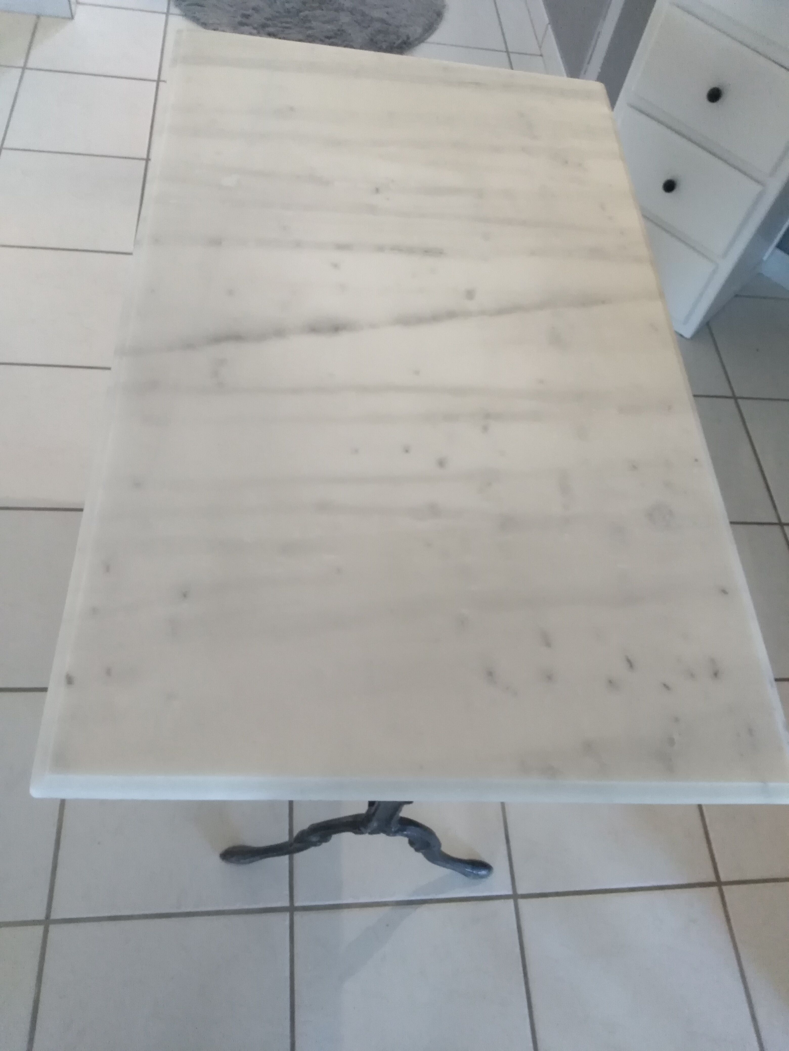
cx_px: 394
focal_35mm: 26
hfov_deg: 53.1
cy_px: 526
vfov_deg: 67.3
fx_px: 790
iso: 832
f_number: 2
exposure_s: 1/33.3
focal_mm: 3.54
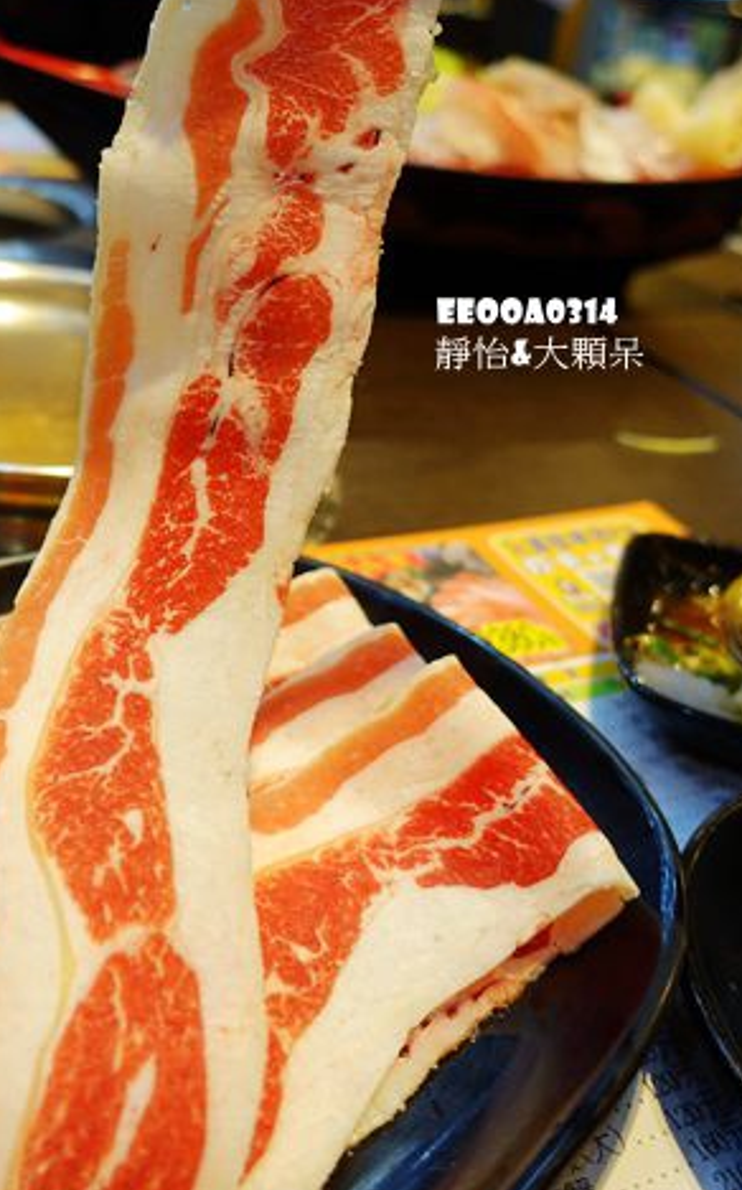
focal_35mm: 34
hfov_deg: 36.6
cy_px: 470
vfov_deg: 56.3
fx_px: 1101
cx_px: 212
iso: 125
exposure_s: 1/30
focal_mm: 8.8
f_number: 2
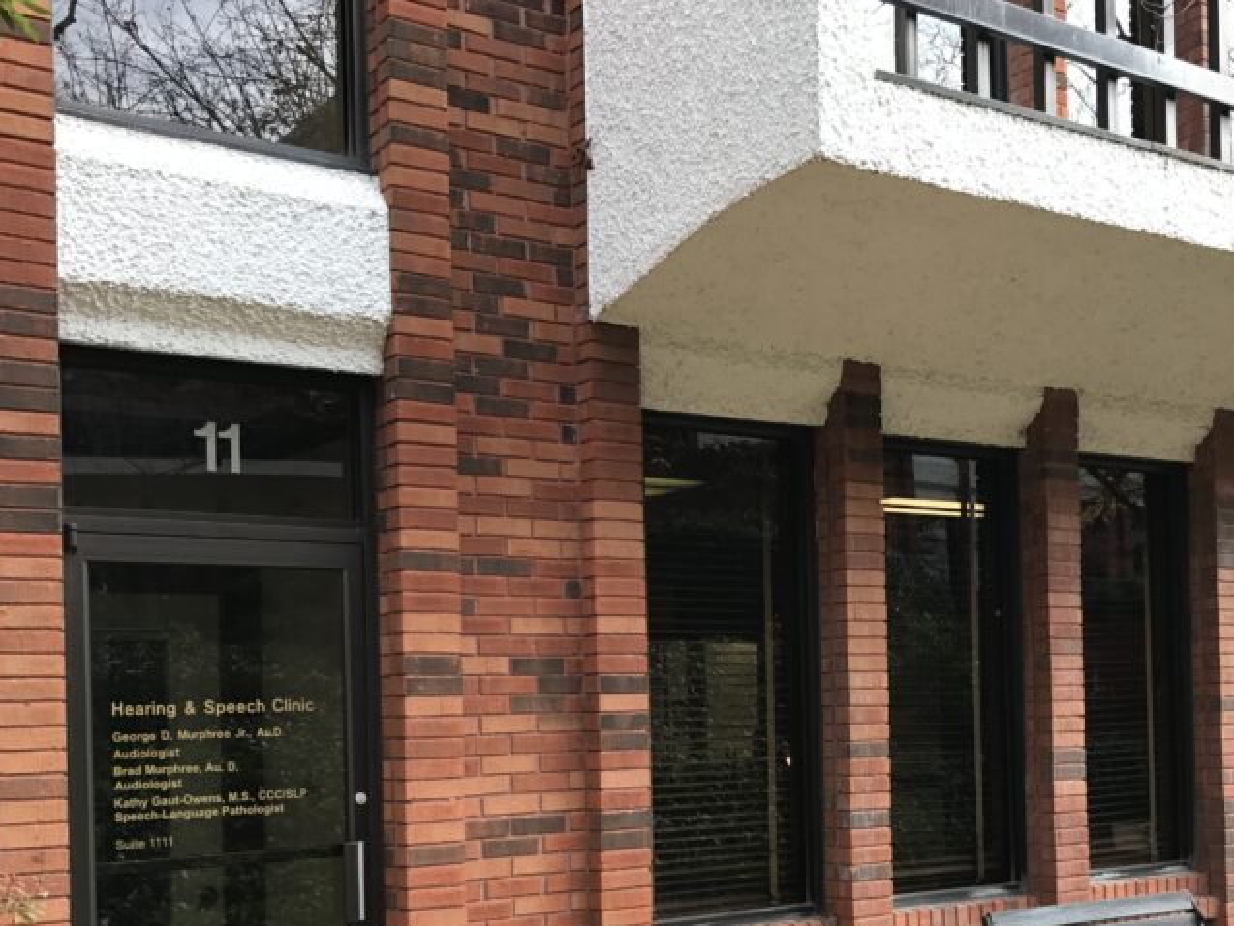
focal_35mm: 45
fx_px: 1604
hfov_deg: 41.7
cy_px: 707
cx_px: 790
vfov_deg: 31.6
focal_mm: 3.99
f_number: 1.8
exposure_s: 1/155
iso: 20
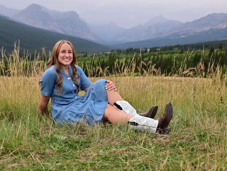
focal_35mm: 52
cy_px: 85
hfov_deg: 36.8
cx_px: 100
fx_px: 341
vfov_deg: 28.0
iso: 160
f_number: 3.2
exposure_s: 1/1600
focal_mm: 30
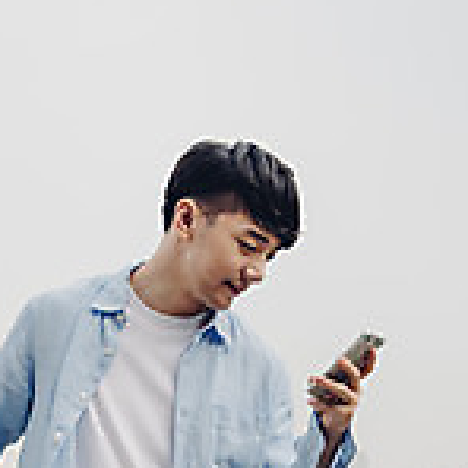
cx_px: 96
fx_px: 1683
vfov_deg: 15.1
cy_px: 613
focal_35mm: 110
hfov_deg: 15.7
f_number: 3.5
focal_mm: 48
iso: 400
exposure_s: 1/5000
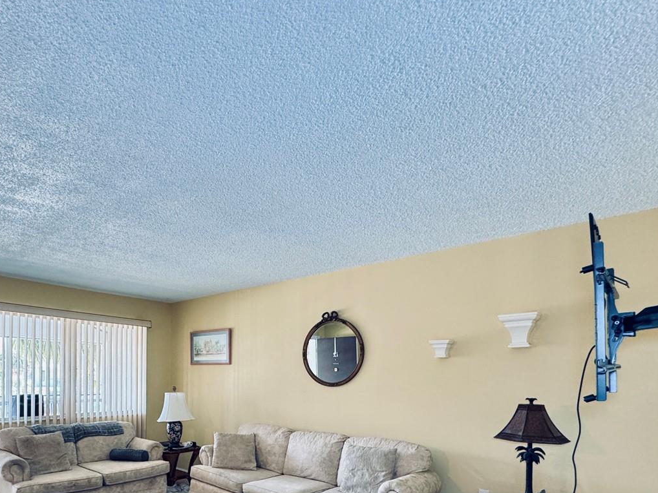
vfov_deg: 57.4
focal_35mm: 22
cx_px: 219
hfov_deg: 74.0
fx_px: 418
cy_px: 380
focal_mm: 2.22
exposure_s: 1/60
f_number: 2.2
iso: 320
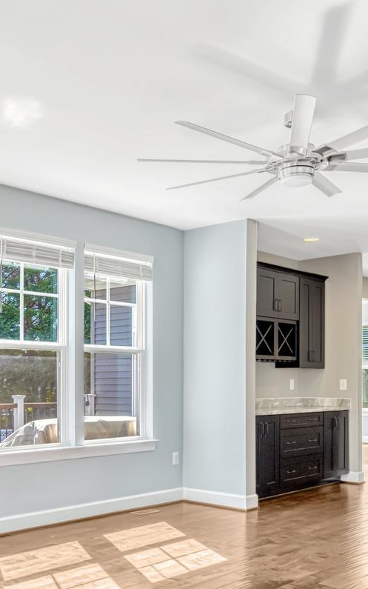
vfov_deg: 46.6
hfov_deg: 30.3
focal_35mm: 42
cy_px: 379
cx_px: 125
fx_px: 674
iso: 1250
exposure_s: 1/80
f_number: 7.1
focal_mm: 16
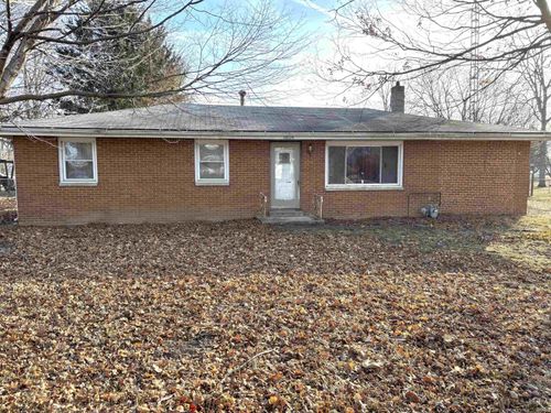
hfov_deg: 67.3
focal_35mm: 26
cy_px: 206
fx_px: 414
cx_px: 276
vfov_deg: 53.1
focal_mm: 5.96
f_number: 1.6
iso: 50
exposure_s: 1/370
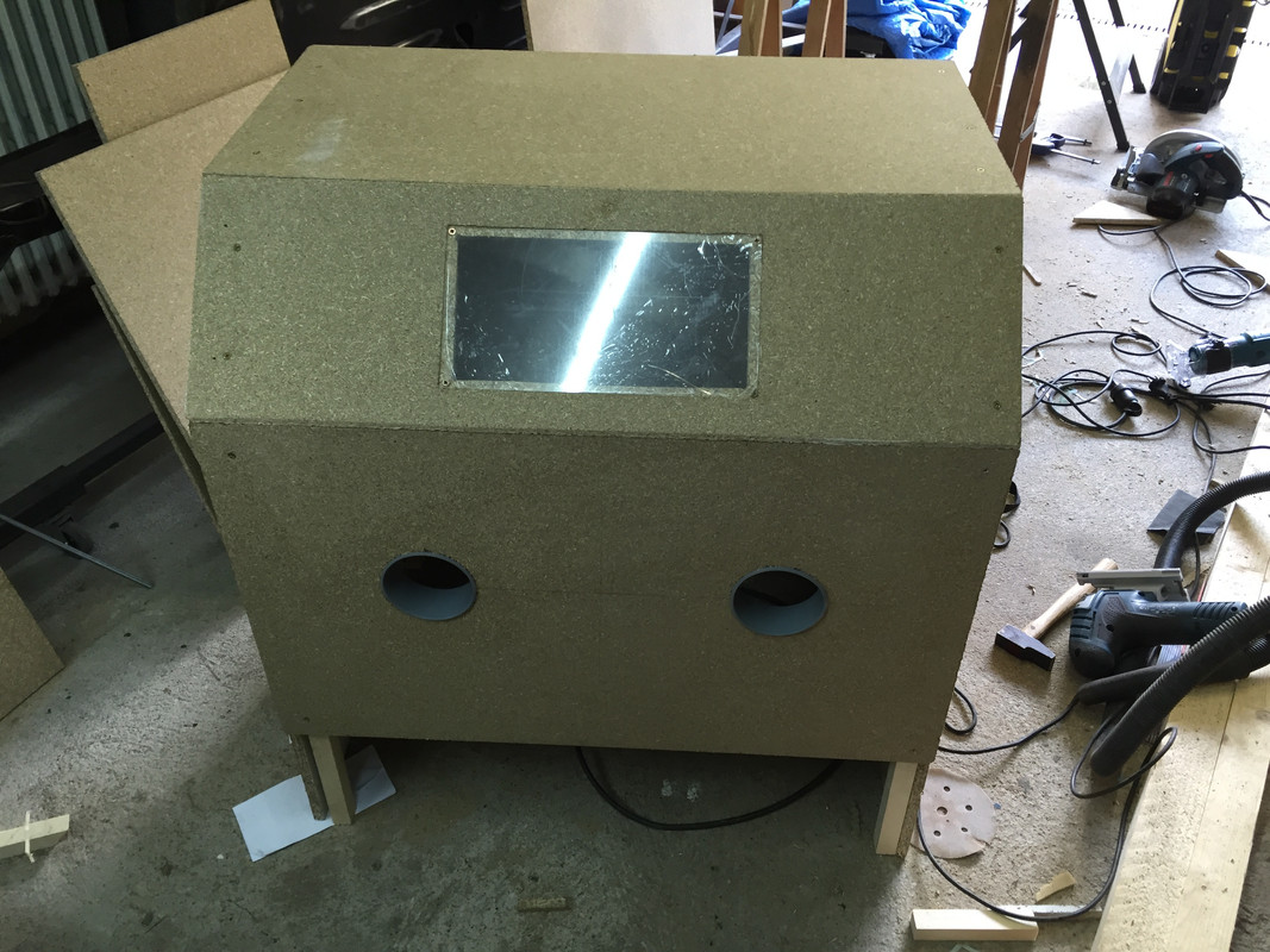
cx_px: 635
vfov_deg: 48.2
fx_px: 1064
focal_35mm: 29
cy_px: 476
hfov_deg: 61.7
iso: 80
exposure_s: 1/33
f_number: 2.2
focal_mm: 4.15
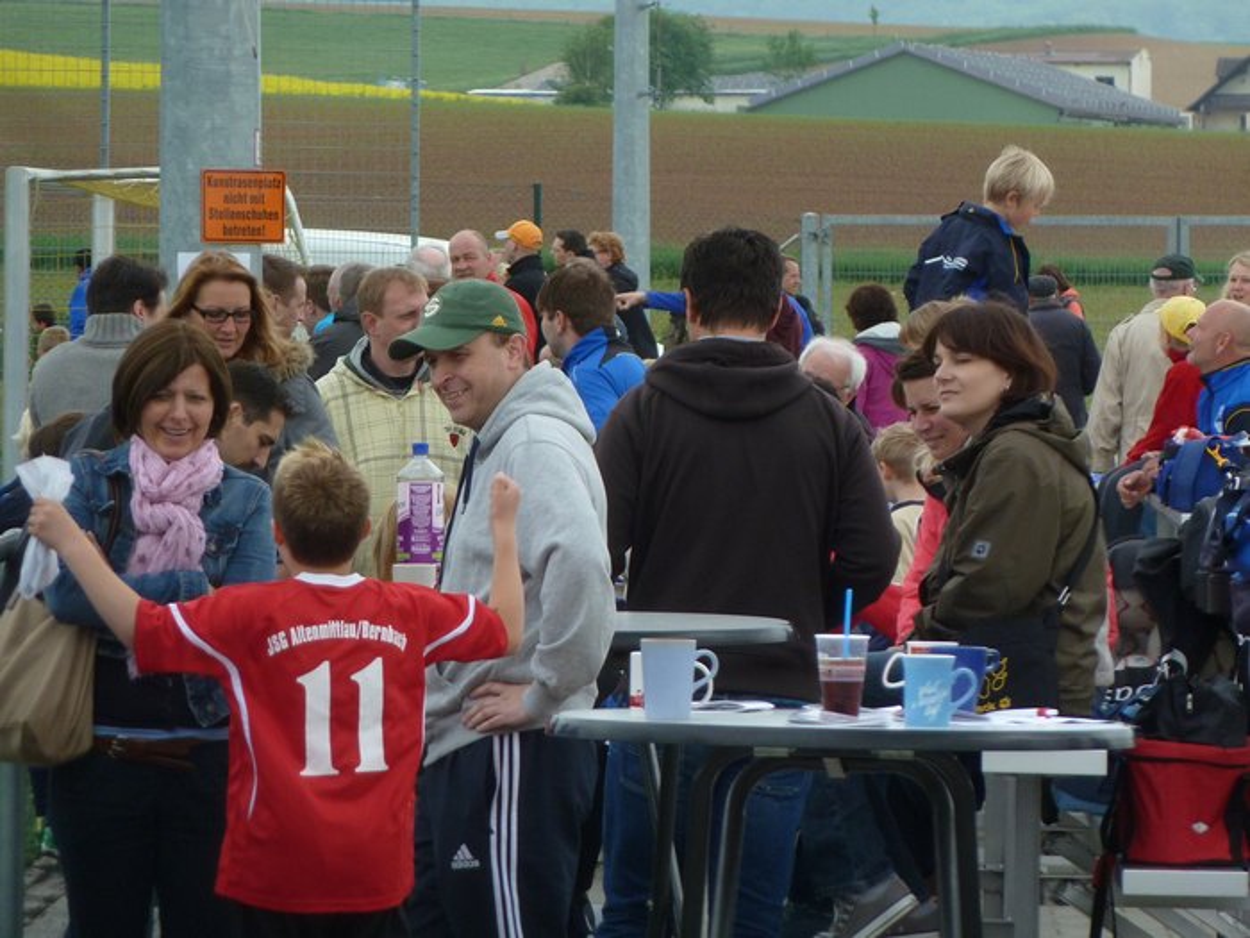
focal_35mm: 300
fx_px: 10833
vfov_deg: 5.0
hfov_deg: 6.6
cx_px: 625
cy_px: 469
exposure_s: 1/320
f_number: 4.9
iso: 160
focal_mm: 49.2
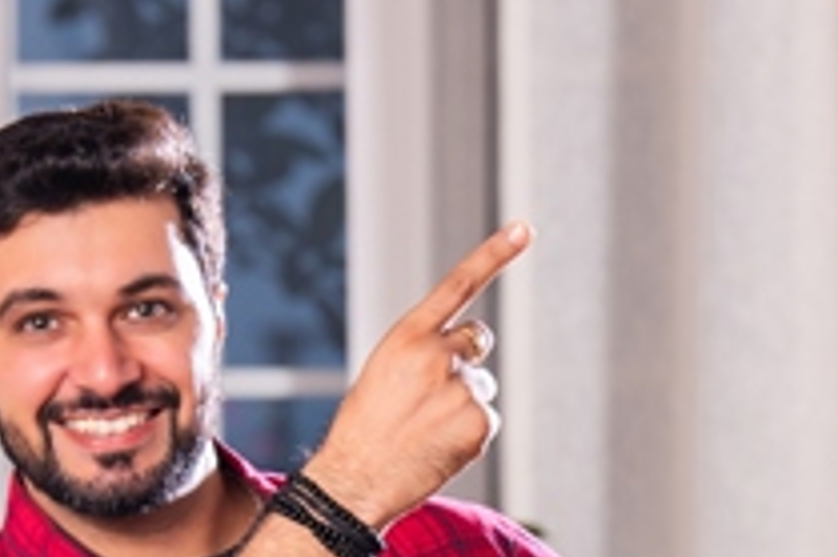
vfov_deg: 2.9
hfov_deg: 4.4
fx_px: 10932
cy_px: 852
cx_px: 541
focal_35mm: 470
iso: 125
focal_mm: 130
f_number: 6.3
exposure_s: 1/125
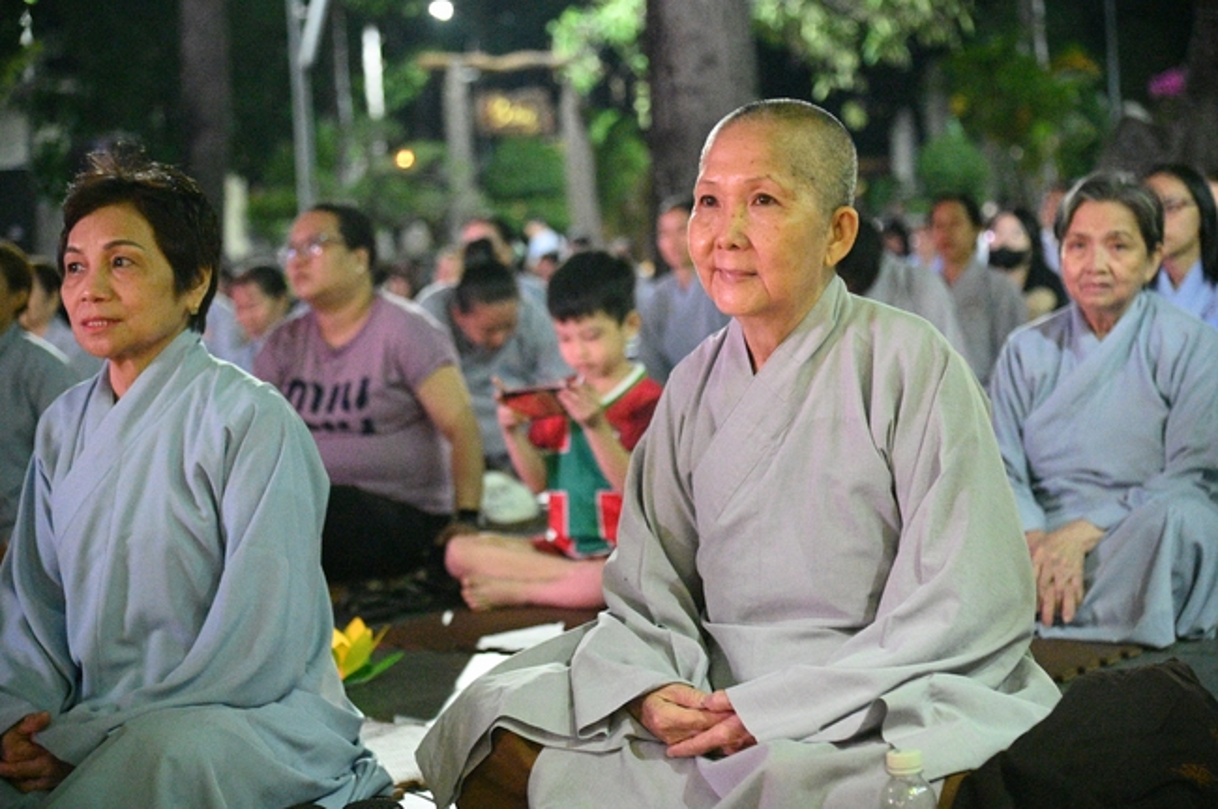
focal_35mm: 75
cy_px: 404
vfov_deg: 18.1
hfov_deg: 27.0
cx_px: 609
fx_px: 2535
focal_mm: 75
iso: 40000
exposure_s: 1/250
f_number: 4
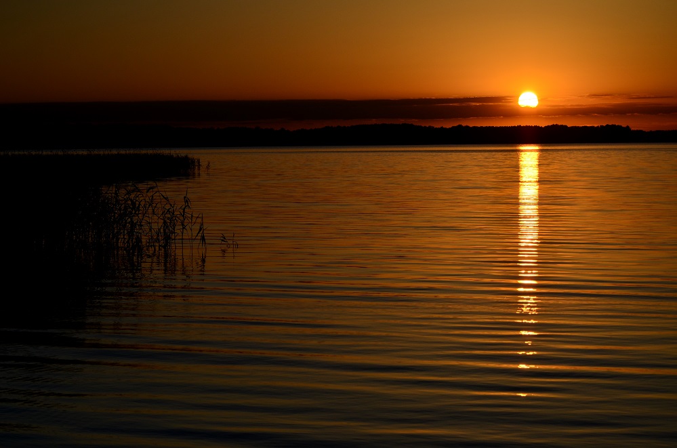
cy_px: 224
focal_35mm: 105
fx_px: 1970
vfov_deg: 13.0
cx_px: 338
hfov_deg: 19.5
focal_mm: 70
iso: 200
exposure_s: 1/8000
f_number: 4.5
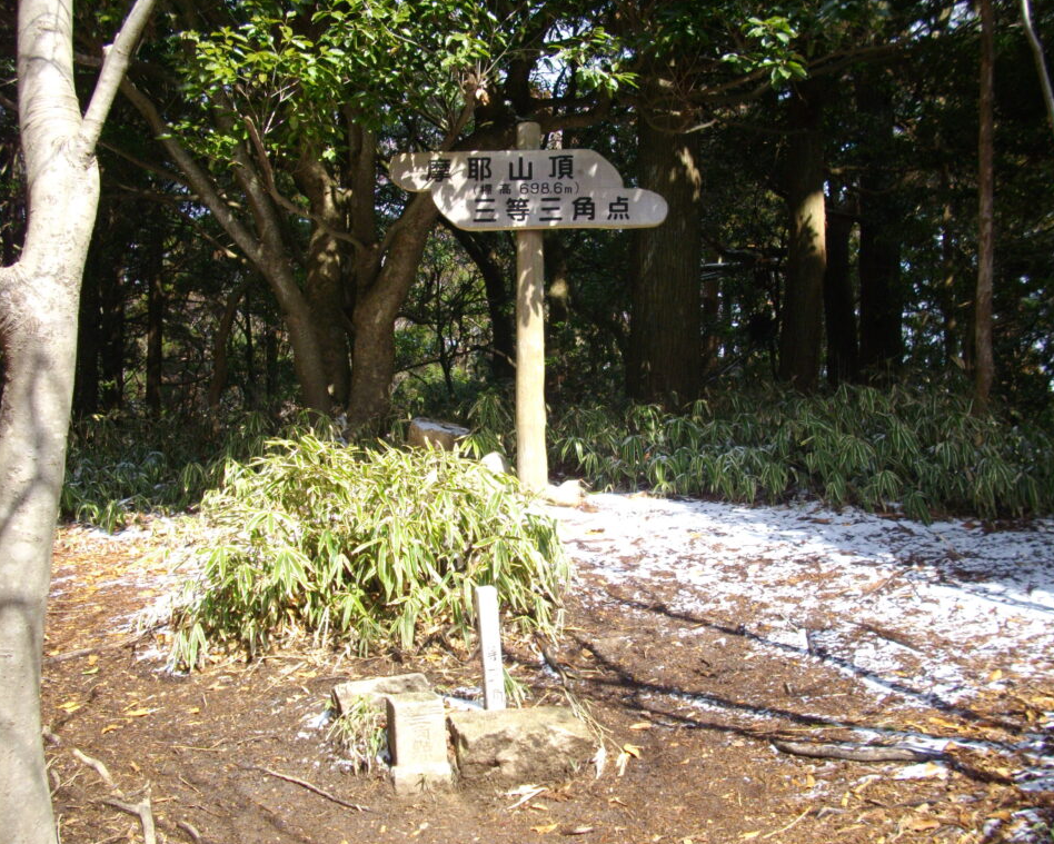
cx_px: 495
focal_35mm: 39
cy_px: 419
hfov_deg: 46.8
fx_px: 1217
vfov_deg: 38.2
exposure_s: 1/320
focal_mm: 6.2
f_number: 2.8
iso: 100
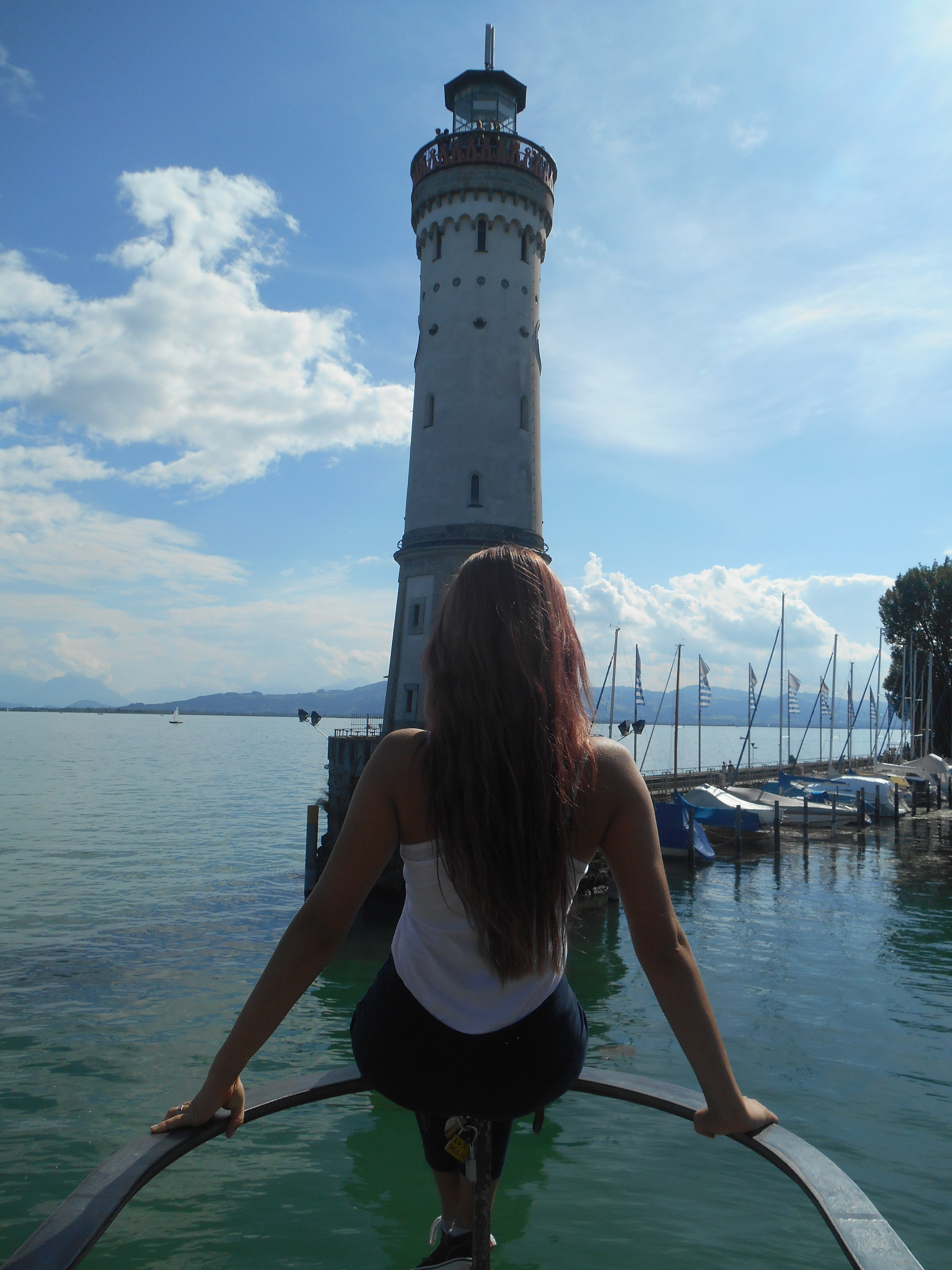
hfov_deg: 53.1
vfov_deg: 67.3
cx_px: 476
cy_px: 635
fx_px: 953
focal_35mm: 26
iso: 80
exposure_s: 1/2000
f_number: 3.4
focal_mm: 4.7
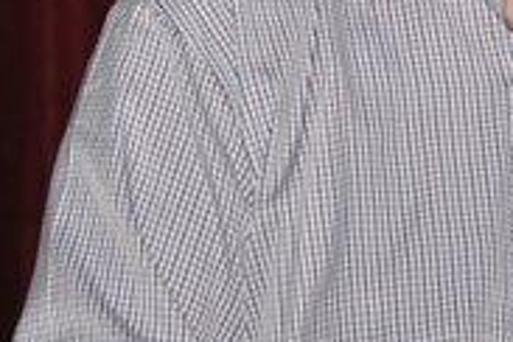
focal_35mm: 732
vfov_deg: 1.9
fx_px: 10430
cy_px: -261
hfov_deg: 2.8
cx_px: 530
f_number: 5.3
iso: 200
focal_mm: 112
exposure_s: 1/200
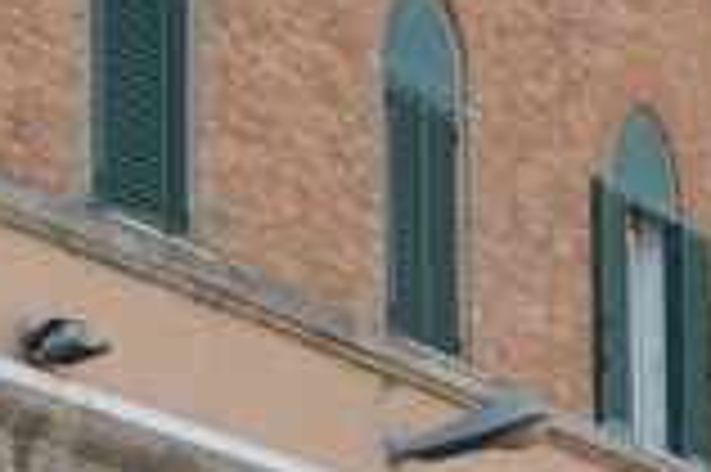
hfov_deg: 7.8
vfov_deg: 5.2
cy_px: 526
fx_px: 5189
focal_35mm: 263
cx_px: 842
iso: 500
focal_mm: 52
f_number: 9
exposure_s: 1/320
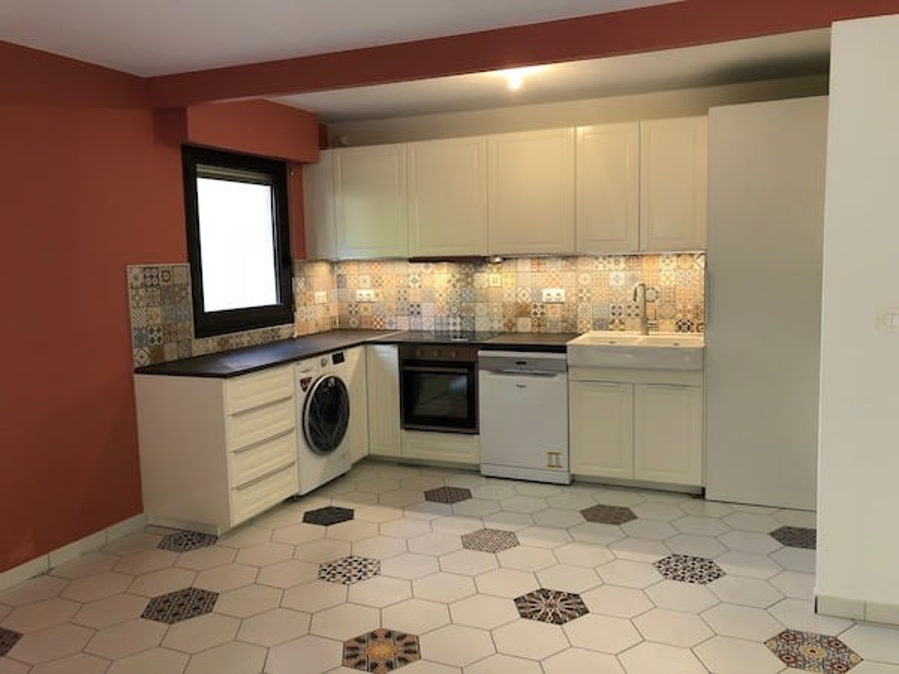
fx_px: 727
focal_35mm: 28
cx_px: 450
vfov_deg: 49.7
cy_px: 337
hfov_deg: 63.4
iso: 40
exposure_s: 1/33
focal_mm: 3.99
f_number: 1.8
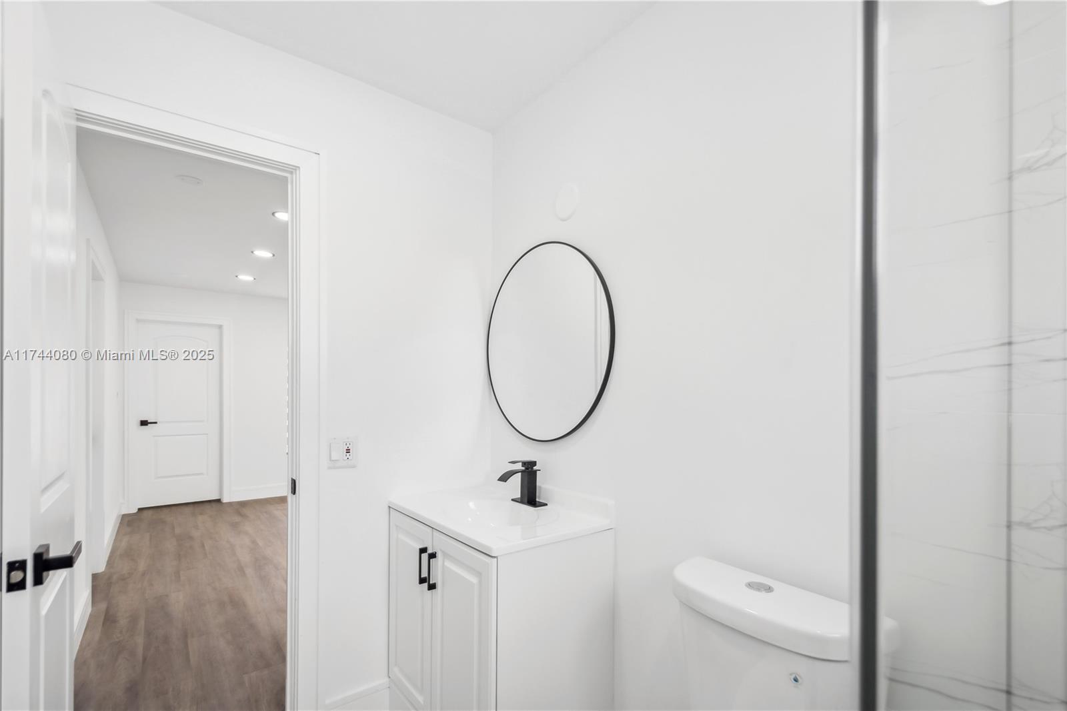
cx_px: 534
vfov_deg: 77.3
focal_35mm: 15
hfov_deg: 100.4
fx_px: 444
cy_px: 356
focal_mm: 10
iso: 250
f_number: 4.5
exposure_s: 1/160
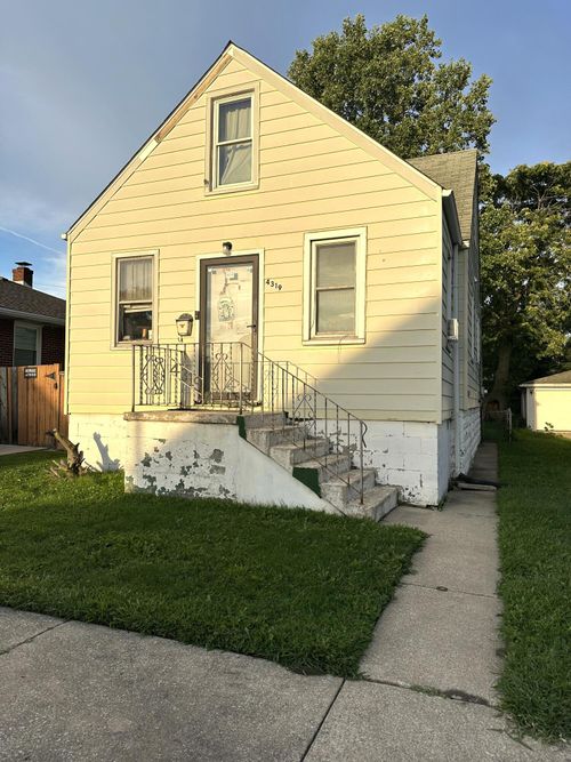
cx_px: 286
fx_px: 528
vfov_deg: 71.6
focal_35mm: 24
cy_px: 381
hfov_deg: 56.8
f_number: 1.78
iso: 80
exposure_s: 1/1988
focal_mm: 6.86
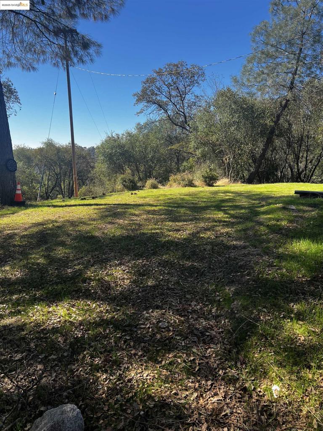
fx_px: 323
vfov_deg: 67.3
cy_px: 216
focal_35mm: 26
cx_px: 162
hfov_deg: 53.1
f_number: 1.5
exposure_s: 1/1779
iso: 50
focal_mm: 5.7
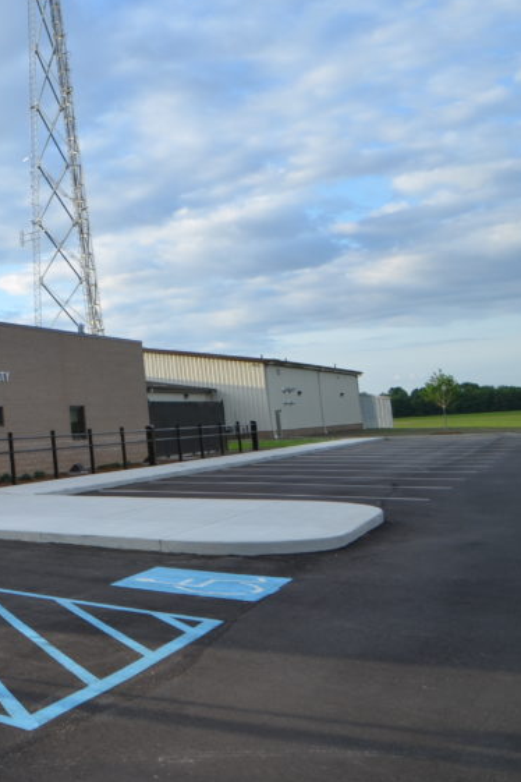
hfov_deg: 26.9
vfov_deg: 58.7
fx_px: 695
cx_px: -287
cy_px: 404
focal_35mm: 32
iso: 200
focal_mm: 10
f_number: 7.1
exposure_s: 1/200
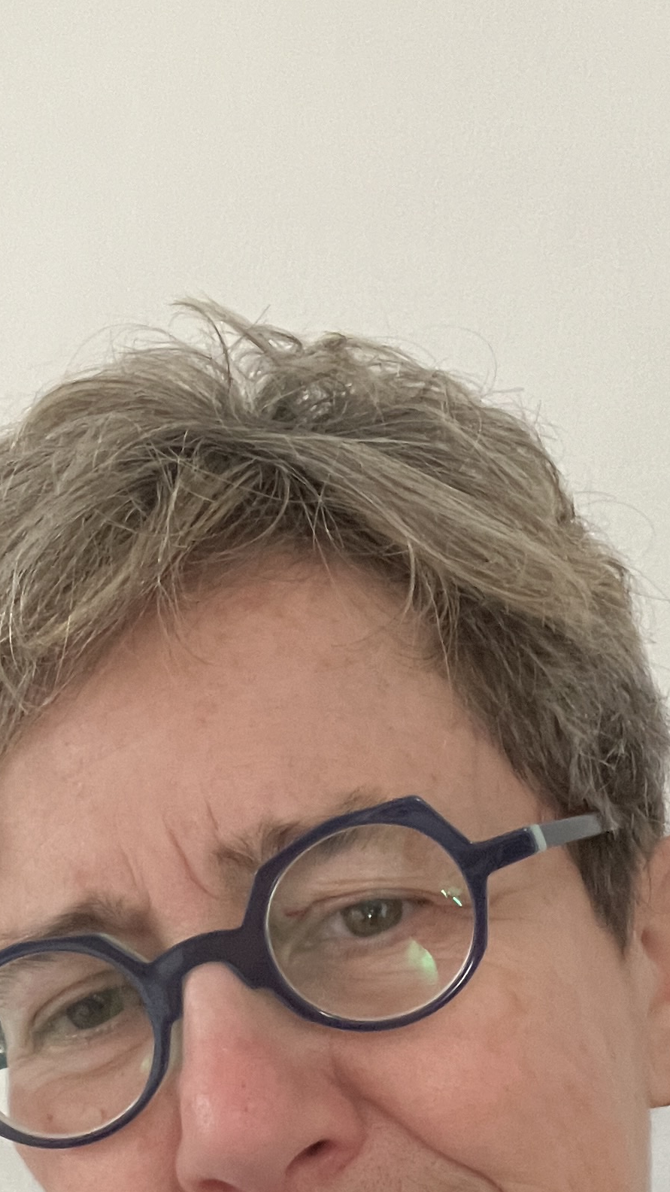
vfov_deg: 30.2
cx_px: 371
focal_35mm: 68
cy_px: 955
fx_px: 2148
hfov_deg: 17.7
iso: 320
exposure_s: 1/36
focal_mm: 2.87
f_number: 2.2
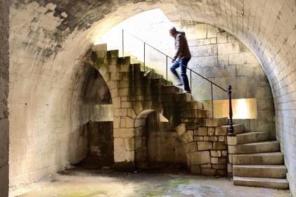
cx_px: 148
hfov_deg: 58.8
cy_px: 98
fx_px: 263
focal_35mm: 32
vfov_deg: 41.1
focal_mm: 32
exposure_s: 1/8
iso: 1600
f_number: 9
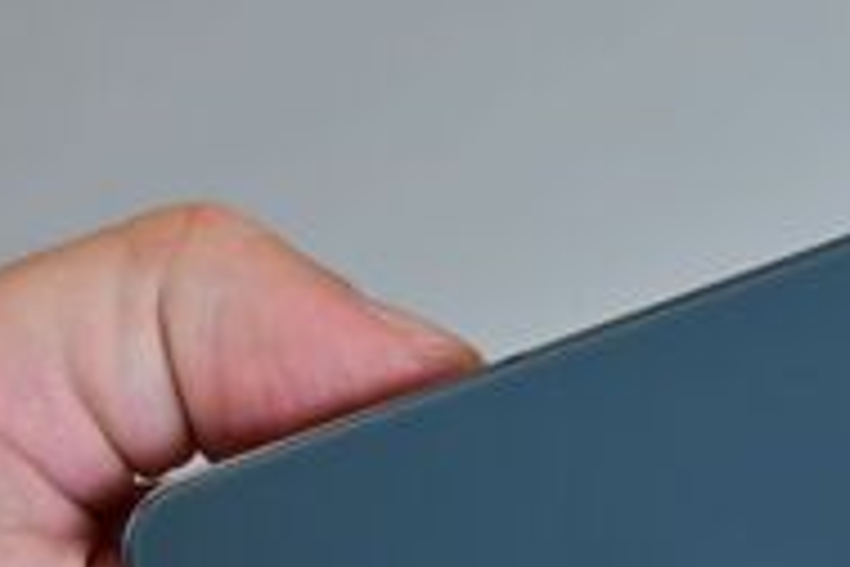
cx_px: 976
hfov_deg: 15.6
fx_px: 2998
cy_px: 668
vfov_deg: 10.6
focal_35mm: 127
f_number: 4.5
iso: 110
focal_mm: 26
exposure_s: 1/40
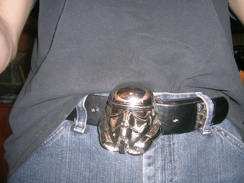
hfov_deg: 52.6
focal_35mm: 35
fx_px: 247
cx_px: 122
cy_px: 92
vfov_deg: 40.7
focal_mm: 5.4
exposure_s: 1/60.1
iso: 50
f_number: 2.8
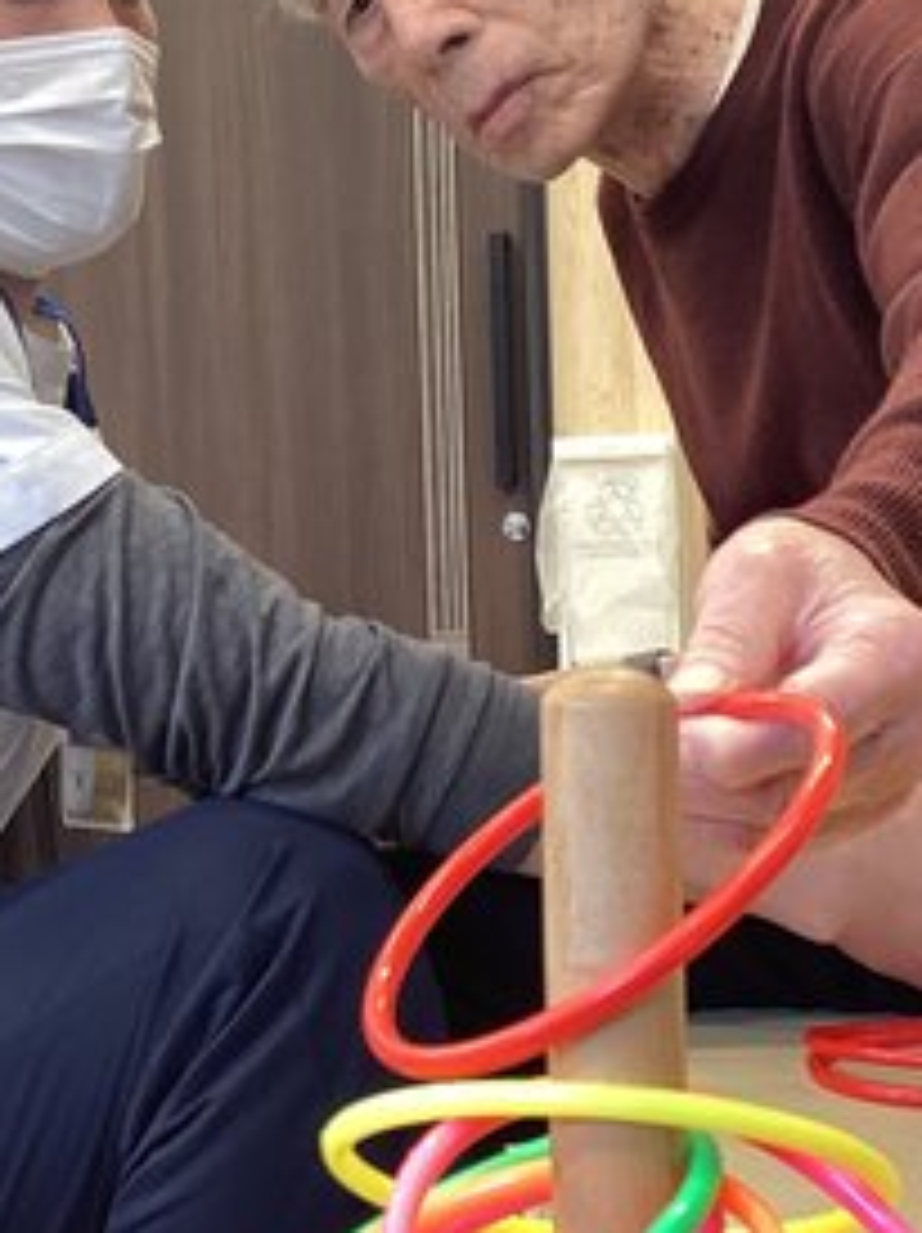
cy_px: 608
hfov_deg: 21.5
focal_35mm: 68
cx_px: 315
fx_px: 2419
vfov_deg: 28.6
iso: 80
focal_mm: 3.3
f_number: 2.4
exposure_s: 1/50
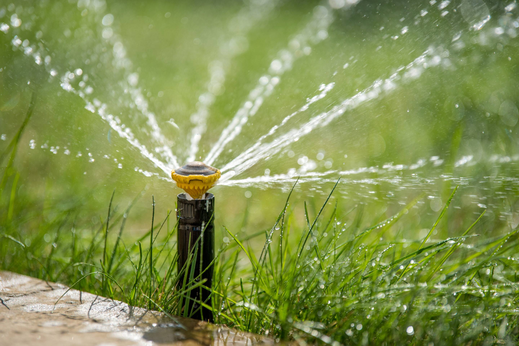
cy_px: 173
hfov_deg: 10.3
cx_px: 260
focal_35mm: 200
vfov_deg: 6.9
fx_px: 2884
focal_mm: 200
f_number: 3.2
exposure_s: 1/2500
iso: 200
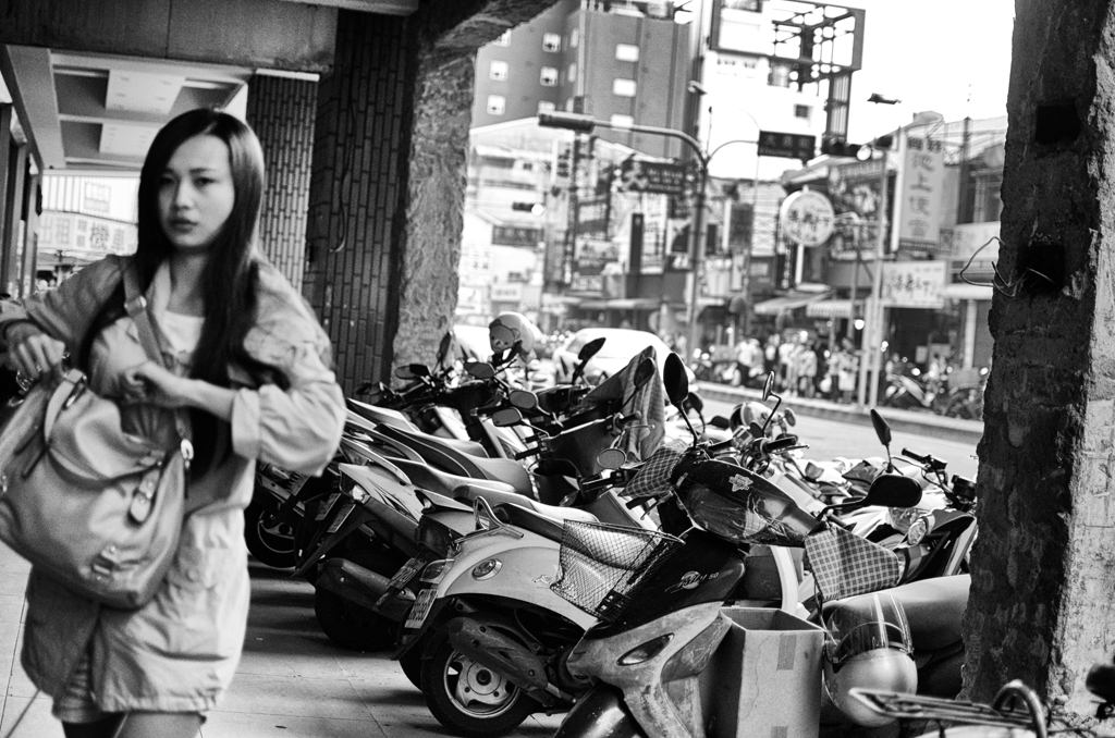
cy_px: 369
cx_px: 558
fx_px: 1623
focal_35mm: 52
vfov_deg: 25.6
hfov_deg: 37.9
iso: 1100
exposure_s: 1/1000
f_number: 1.8
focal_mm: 35
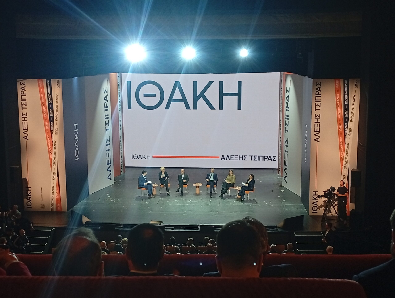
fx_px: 617
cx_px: 198
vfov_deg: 27.1
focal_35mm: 54
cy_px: 149
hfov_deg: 35.5
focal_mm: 3.98
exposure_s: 1/33.3
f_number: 1.8
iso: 218
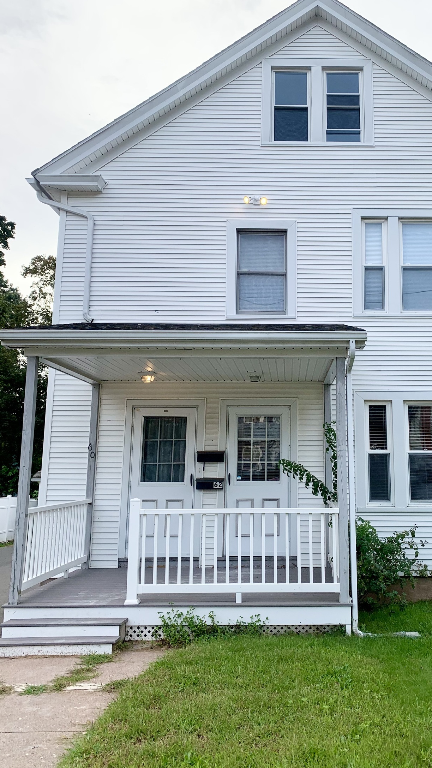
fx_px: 611
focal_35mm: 30
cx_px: 302
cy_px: 376
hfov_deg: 38.3
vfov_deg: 64.3
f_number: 1.8
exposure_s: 1/696
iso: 25
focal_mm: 4.25
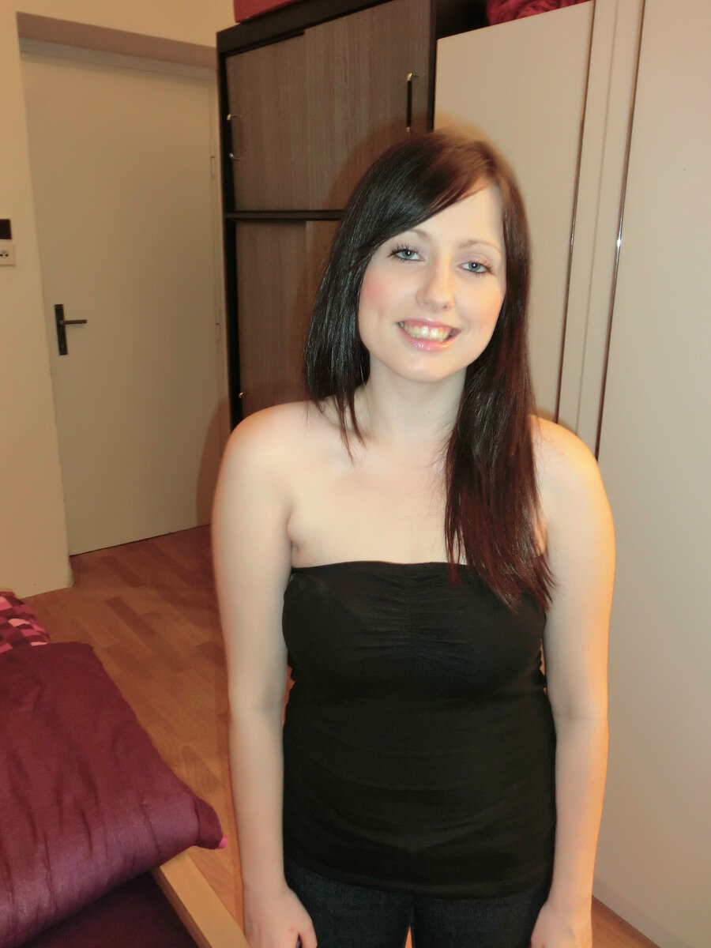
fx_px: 767
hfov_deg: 49.7
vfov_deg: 63.4
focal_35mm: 28
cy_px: 474
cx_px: 356
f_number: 3
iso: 400
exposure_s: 1/15
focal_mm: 5
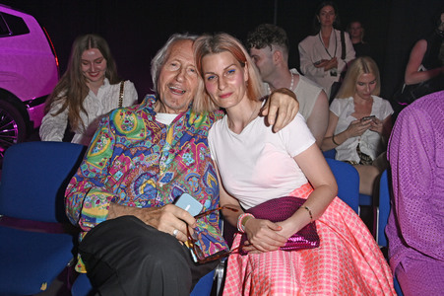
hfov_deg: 58.8
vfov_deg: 41.1
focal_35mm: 32
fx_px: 394
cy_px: 148
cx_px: 222
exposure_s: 1/160
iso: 1600
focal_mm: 32
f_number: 5.6
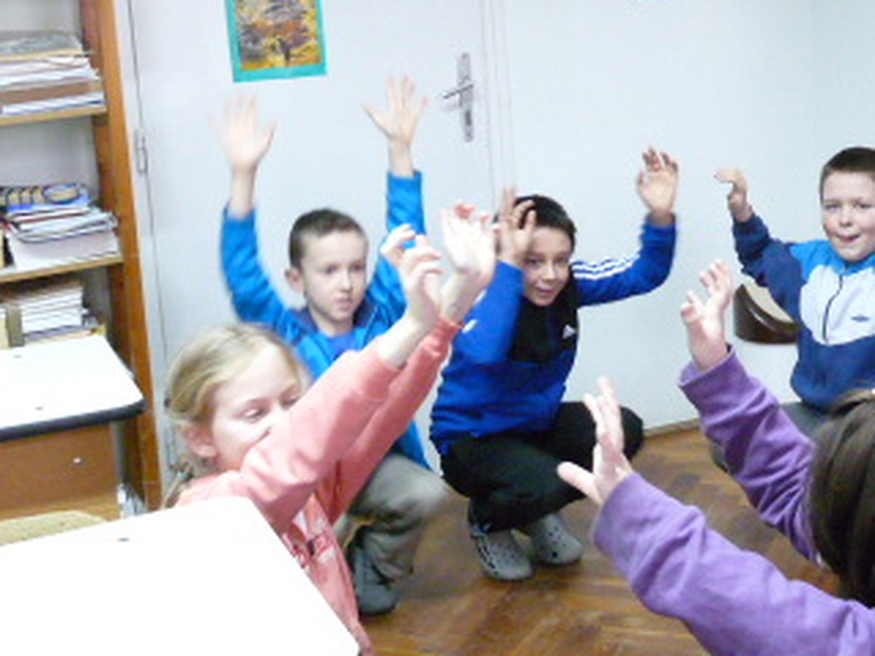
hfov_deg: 35.2
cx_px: 580
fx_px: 1365
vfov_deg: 26.9
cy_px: 216
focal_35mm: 54
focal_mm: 4.8
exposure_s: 1/30
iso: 800
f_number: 2.8
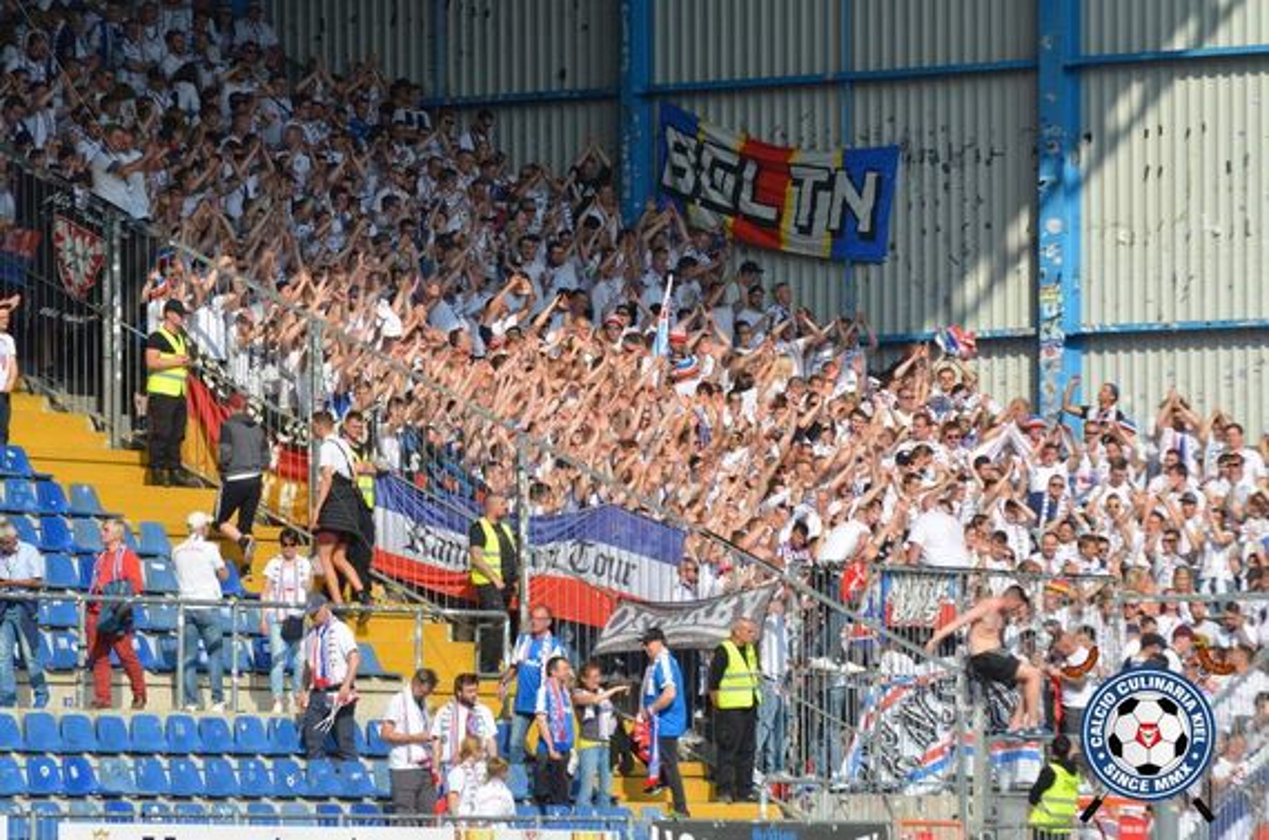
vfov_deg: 4.9
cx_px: 634
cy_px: 420
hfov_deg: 7.4
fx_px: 9757
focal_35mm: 278
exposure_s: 1/2000
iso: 500
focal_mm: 185
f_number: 7.1
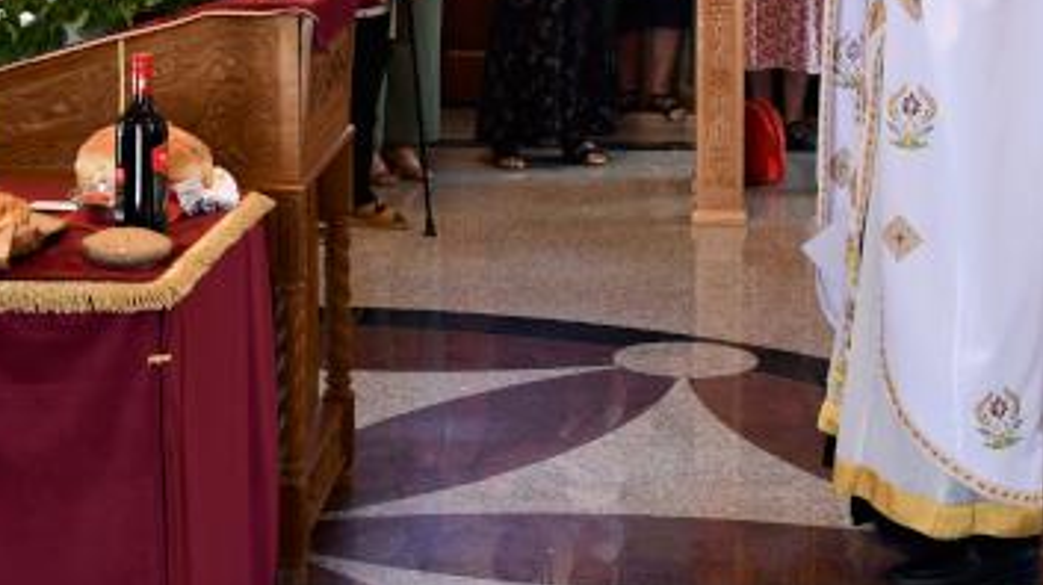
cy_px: -6
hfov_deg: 22.6
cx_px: 118
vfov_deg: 13.0
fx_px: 2543
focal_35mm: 92
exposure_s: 1/125
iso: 1400
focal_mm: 21
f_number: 3.5
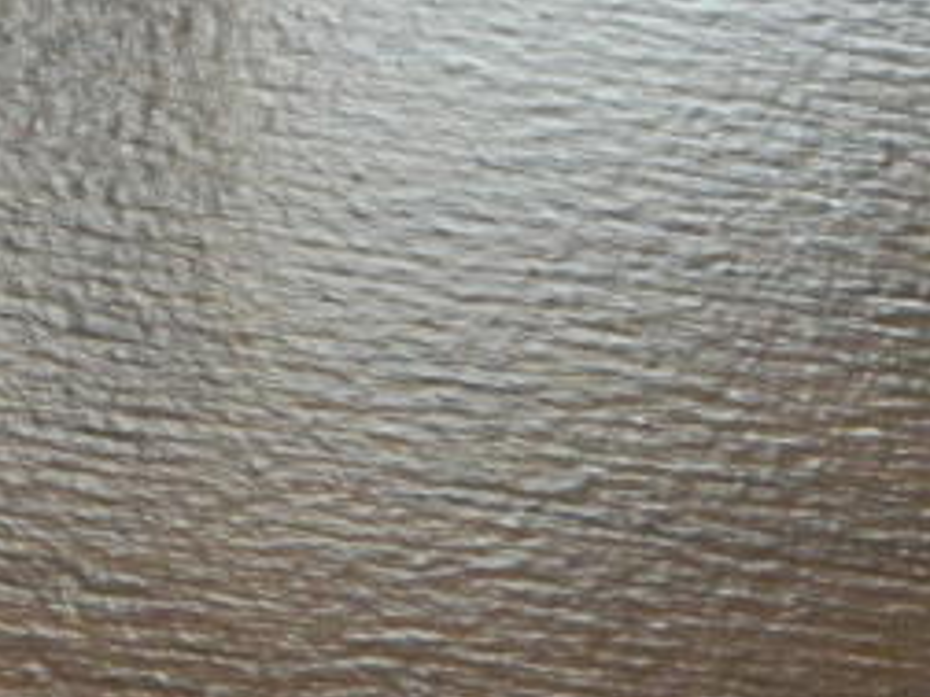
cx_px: -185
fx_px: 14078
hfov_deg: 3.8
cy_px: 136
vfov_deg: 2.8
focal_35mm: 524
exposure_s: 1/25
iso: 400
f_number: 4.7
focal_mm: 23.2
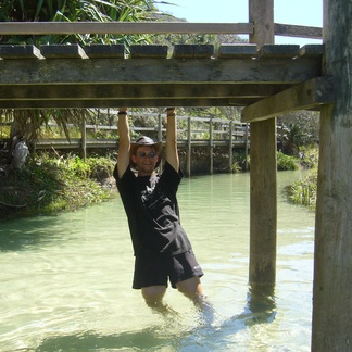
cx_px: 154
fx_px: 483
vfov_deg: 40.0
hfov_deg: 40.0
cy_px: 178
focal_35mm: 42
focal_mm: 5.8
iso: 80
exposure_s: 1/400
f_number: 2.8
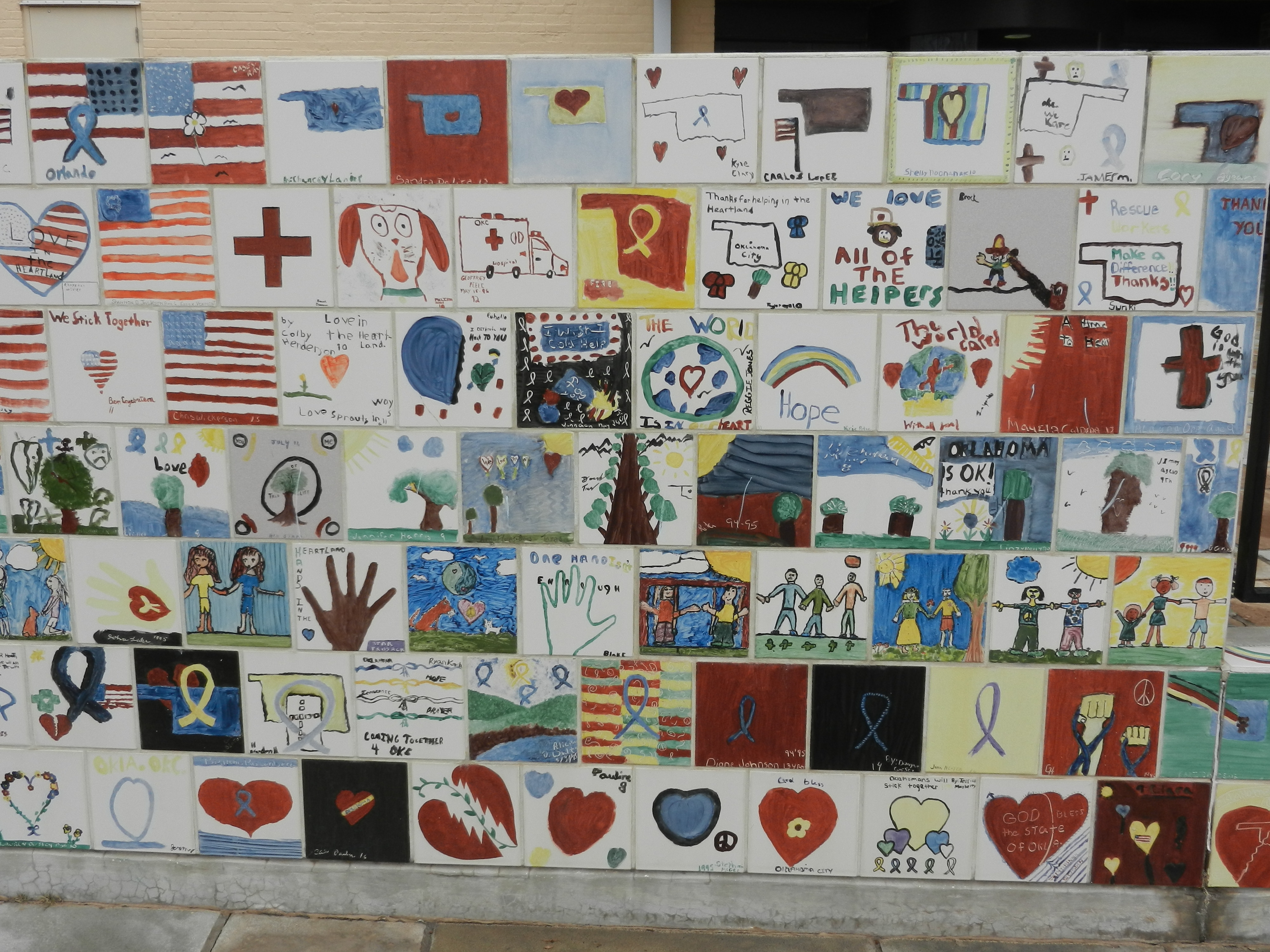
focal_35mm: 33
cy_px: 476
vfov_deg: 42.9
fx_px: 1211
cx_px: 635
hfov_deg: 55.4
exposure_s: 1/320
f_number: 3.8
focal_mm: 5.9
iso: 160
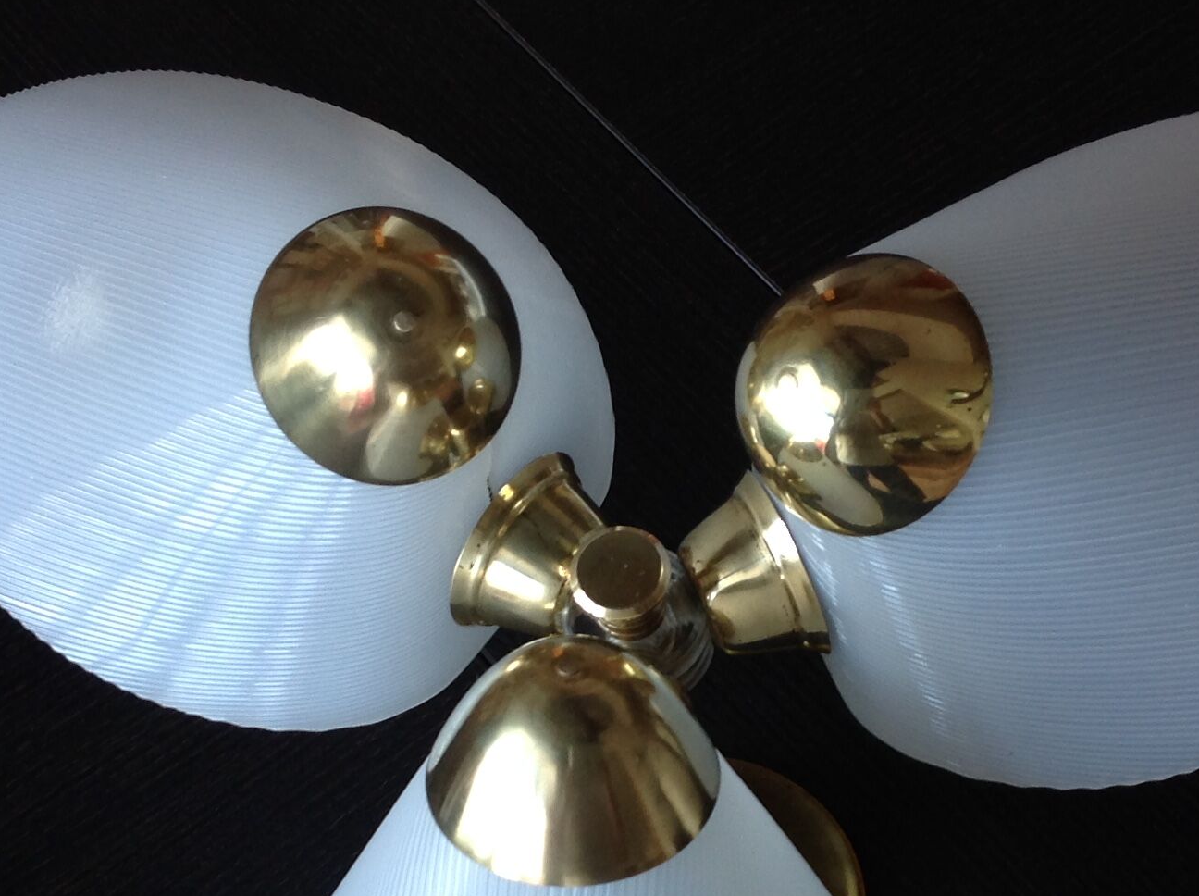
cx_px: 618
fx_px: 2421
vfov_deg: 20.6
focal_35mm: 70
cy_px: 781
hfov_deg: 27.8
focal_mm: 4.28
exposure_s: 1/20
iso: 50
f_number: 2.4
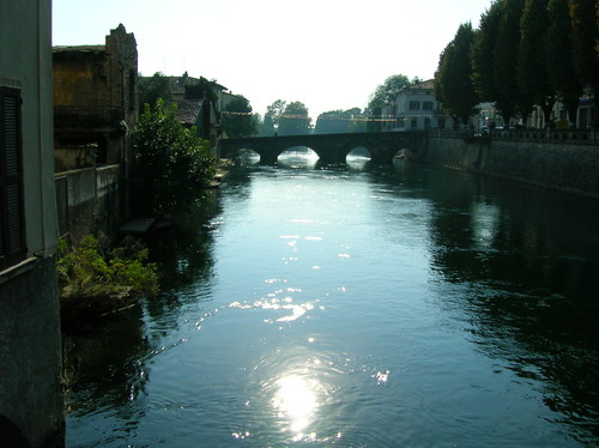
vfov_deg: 41.7
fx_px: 588
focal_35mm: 34
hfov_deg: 54.0
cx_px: 300
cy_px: 224
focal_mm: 5.7
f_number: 4.9
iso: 50
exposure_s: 1/675
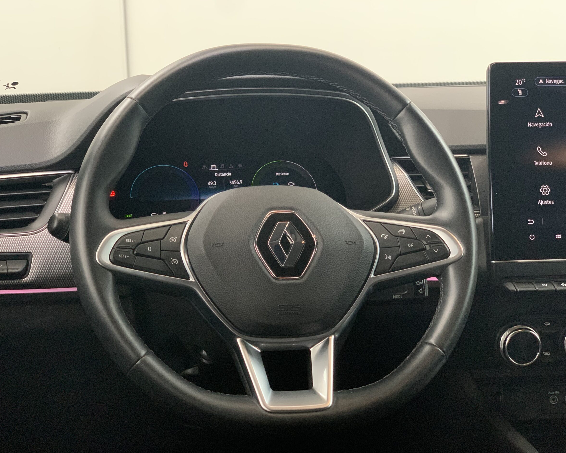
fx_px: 921
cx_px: 261
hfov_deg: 34.1
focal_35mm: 55
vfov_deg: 27.6
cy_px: 223
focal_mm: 6
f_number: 2.4
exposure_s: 1/50
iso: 400
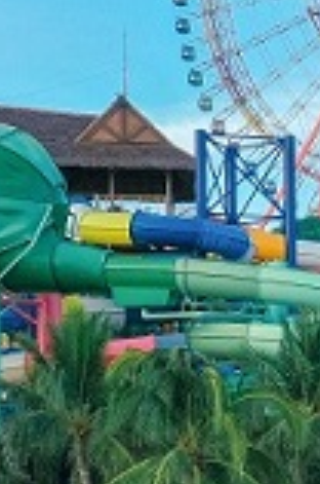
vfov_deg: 14.3
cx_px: 843
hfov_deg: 8.5
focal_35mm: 143
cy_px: 361
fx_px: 1915
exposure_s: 1/200
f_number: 5.6
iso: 100
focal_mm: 10.26
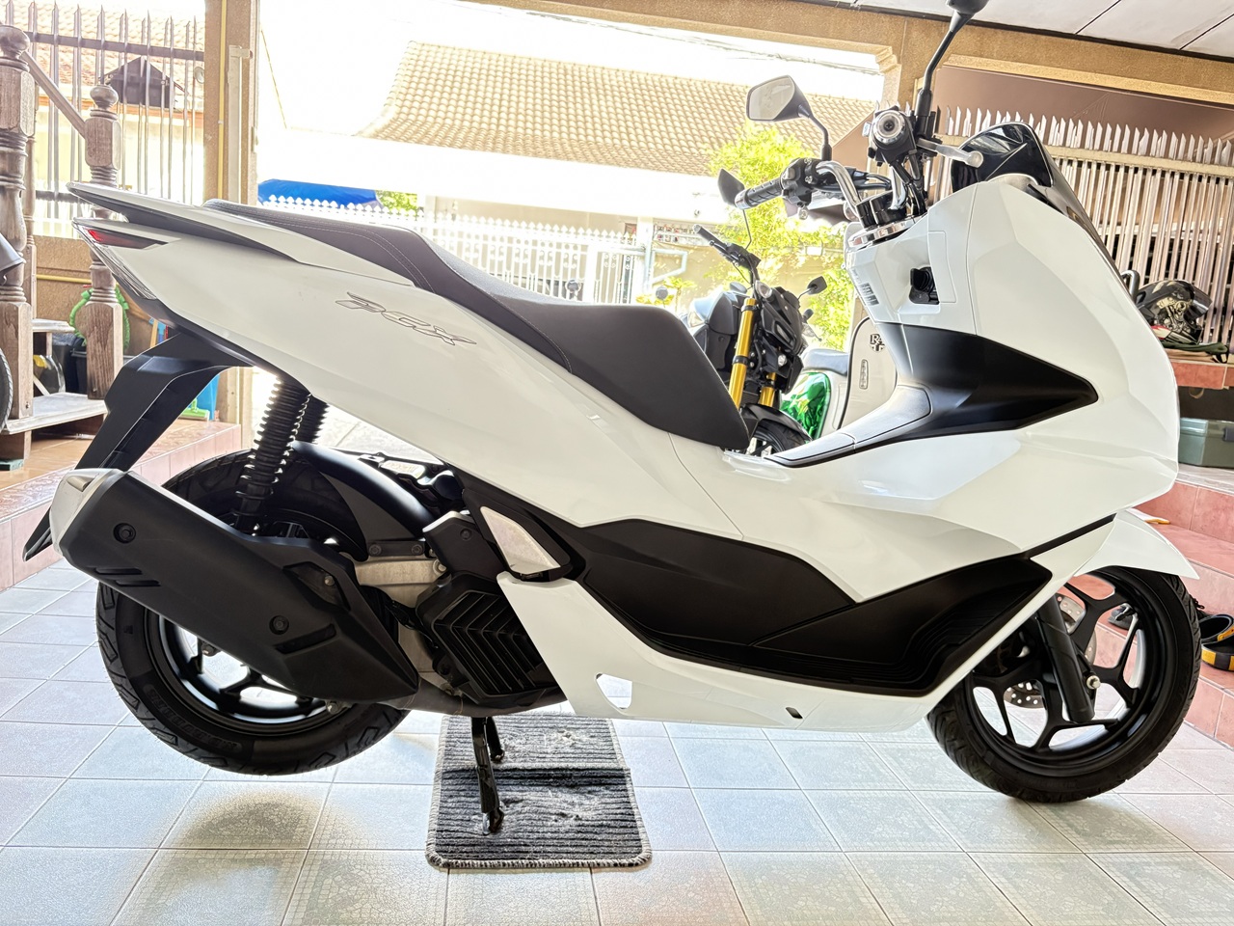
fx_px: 927
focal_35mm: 26
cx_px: 617
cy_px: 463
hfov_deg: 67.3
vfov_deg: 53.1
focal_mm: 5.96
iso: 400
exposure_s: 1/60
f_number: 1.6
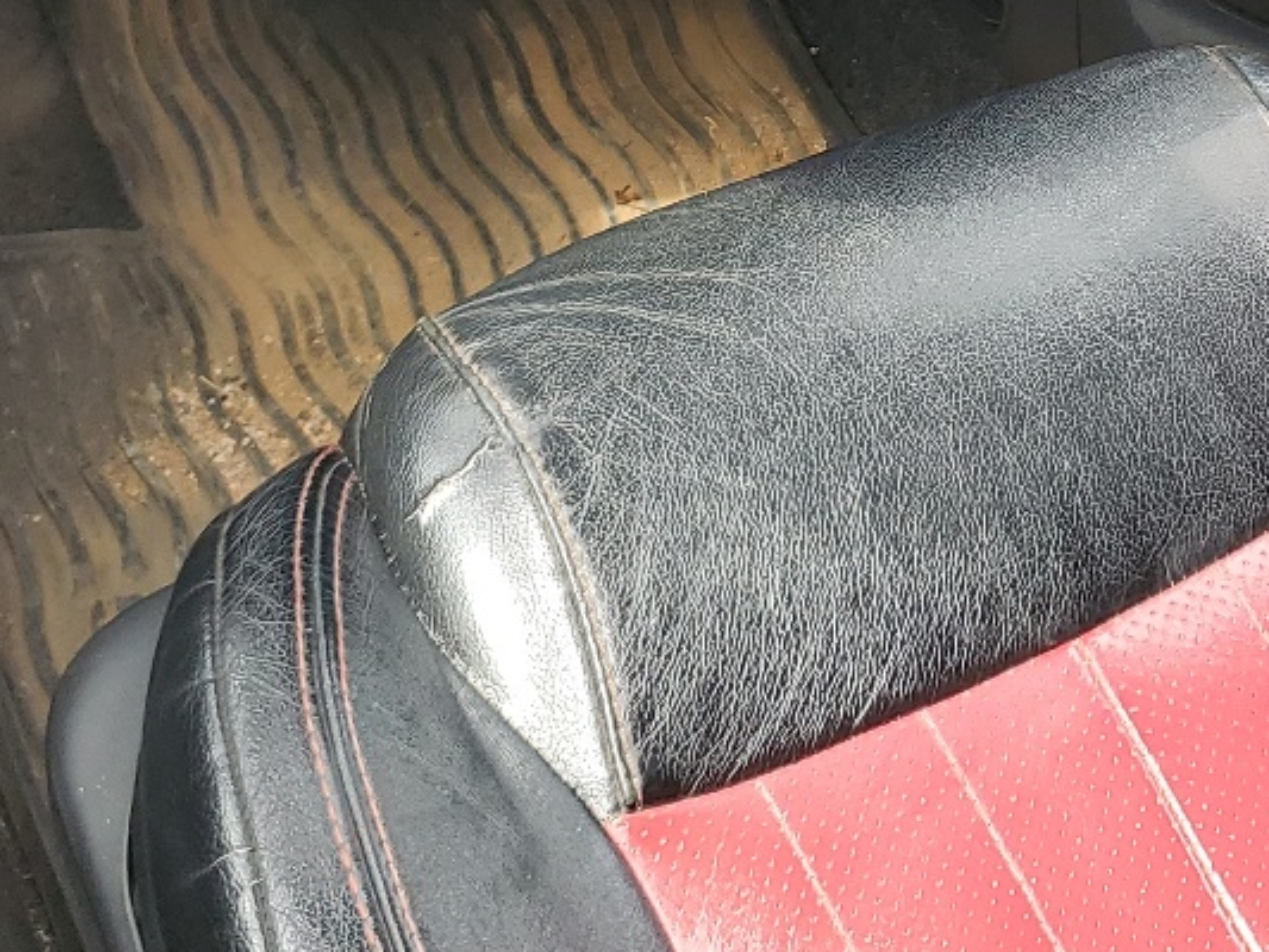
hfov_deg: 24.6
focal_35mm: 78
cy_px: -290
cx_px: 1040
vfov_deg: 17.7
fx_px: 2860
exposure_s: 1/156
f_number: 1.5
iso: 50
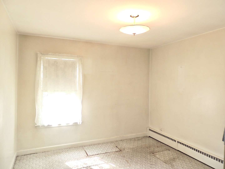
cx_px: 112
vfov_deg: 56.8
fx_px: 156
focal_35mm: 24
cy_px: 84
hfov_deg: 71.6
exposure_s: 1/50
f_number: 3
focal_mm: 4.3
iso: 100
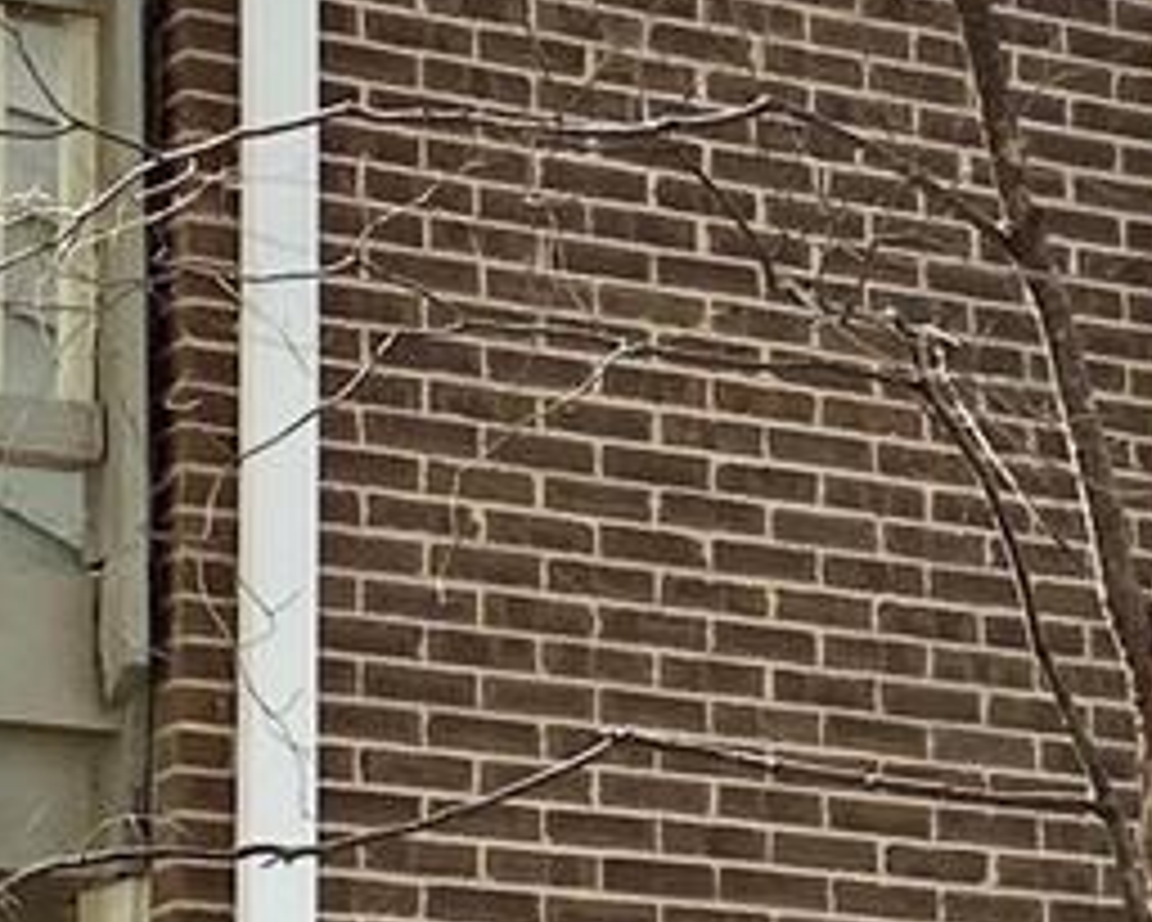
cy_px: 364
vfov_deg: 10.2
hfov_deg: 12.7
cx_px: 711
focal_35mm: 152
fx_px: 5184
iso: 32
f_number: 1.8
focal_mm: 4.25
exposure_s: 1/524
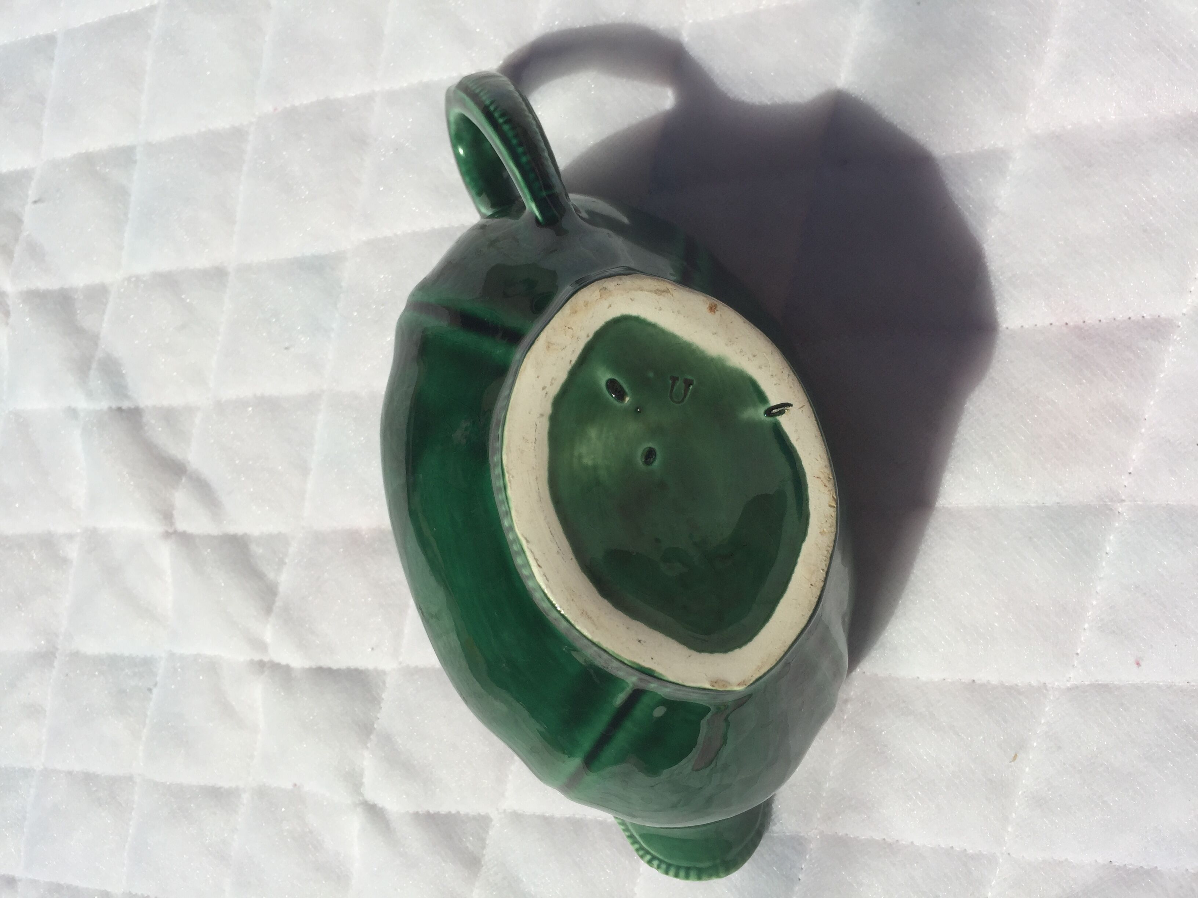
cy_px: 449
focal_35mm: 29
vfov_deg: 48.2
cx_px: 599
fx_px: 1004
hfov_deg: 61.7
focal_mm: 4.15
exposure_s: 1/6623
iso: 32
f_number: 2.2
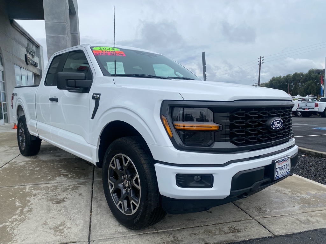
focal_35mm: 26
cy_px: 122
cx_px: 163
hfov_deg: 67.3
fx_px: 245
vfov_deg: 53.1
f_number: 1.8
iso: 32
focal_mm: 4.25
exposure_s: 1/942
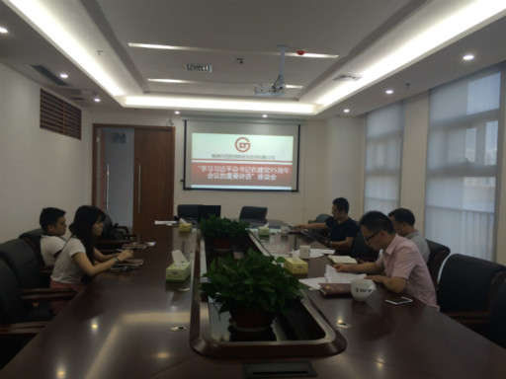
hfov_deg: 61.7
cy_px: 190
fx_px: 424
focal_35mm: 29
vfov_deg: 48.2
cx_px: 253
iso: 50
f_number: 2.2
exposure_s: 1/50
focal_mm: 4.15
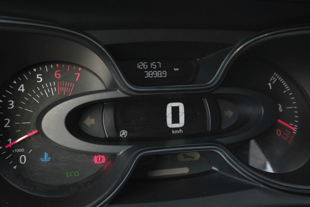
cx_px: 155
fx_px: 344
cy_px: 104
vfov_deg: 33.4
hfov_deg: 48.5
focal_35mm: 40
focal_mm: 26.4
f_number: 9
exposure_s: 1/100
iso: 2000
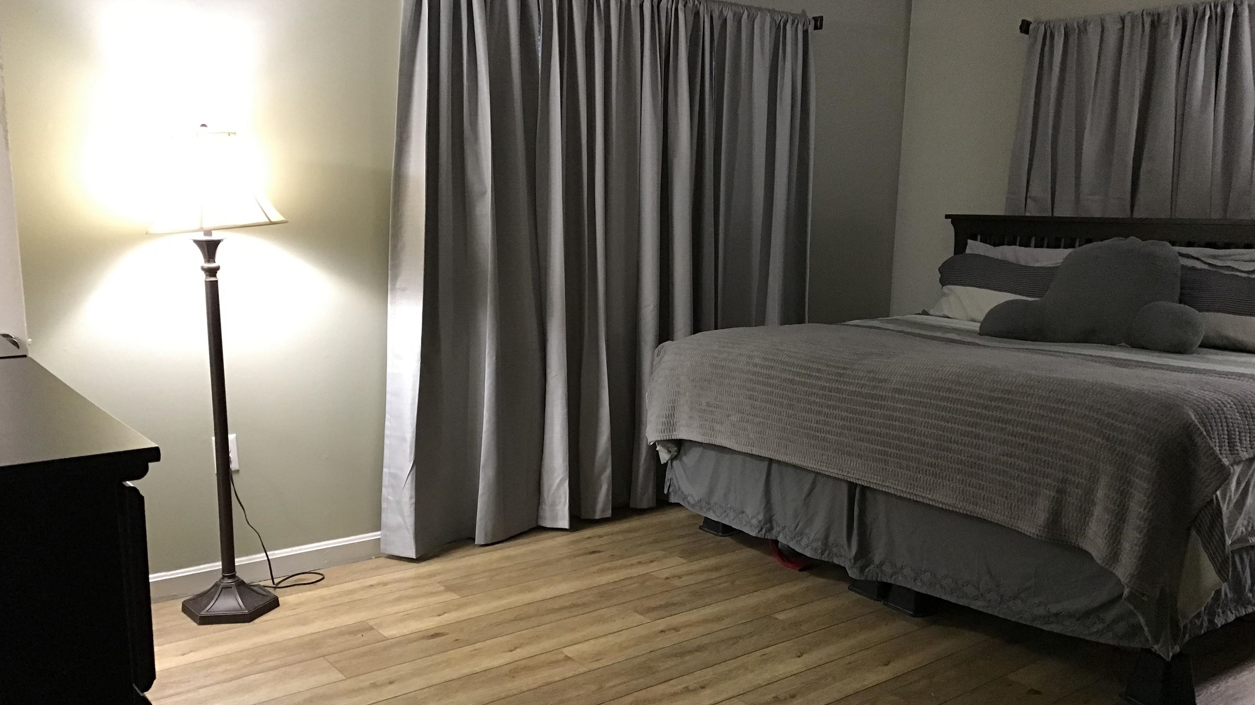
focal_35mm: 31
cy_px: 422
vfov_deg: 37.6
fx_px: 1032
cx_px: 627
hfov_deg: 62.6
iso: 200
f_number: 1.8
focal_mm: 3.99
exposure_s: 1/20
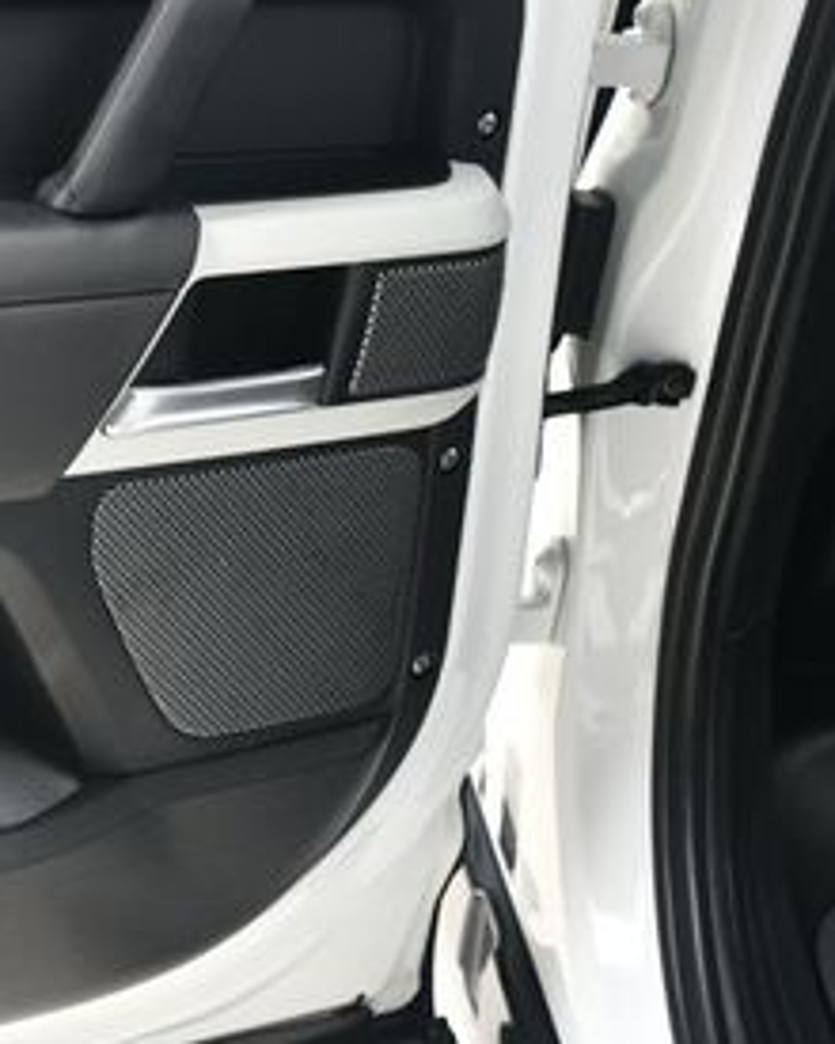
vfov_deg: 26.1
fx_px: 2224
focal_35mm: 72
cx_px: -190
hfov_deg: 19.9
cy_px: 251
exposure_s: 1/160
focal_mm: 22
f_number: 4
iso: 100
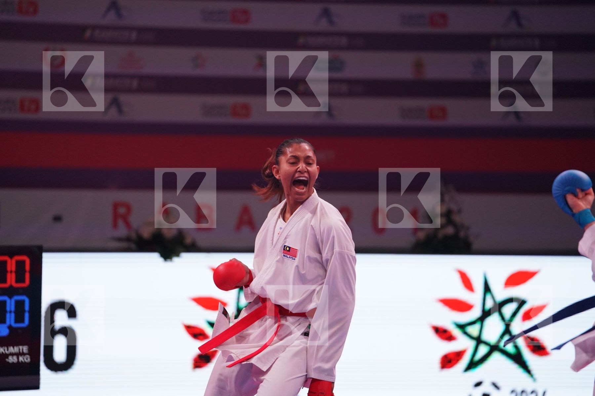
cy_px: 198
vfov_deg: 6.9
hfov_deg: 10.3
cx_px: 298
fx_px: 3305
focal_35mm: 200
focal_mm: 200
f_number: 2.8
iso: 2500
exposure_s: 1/1000
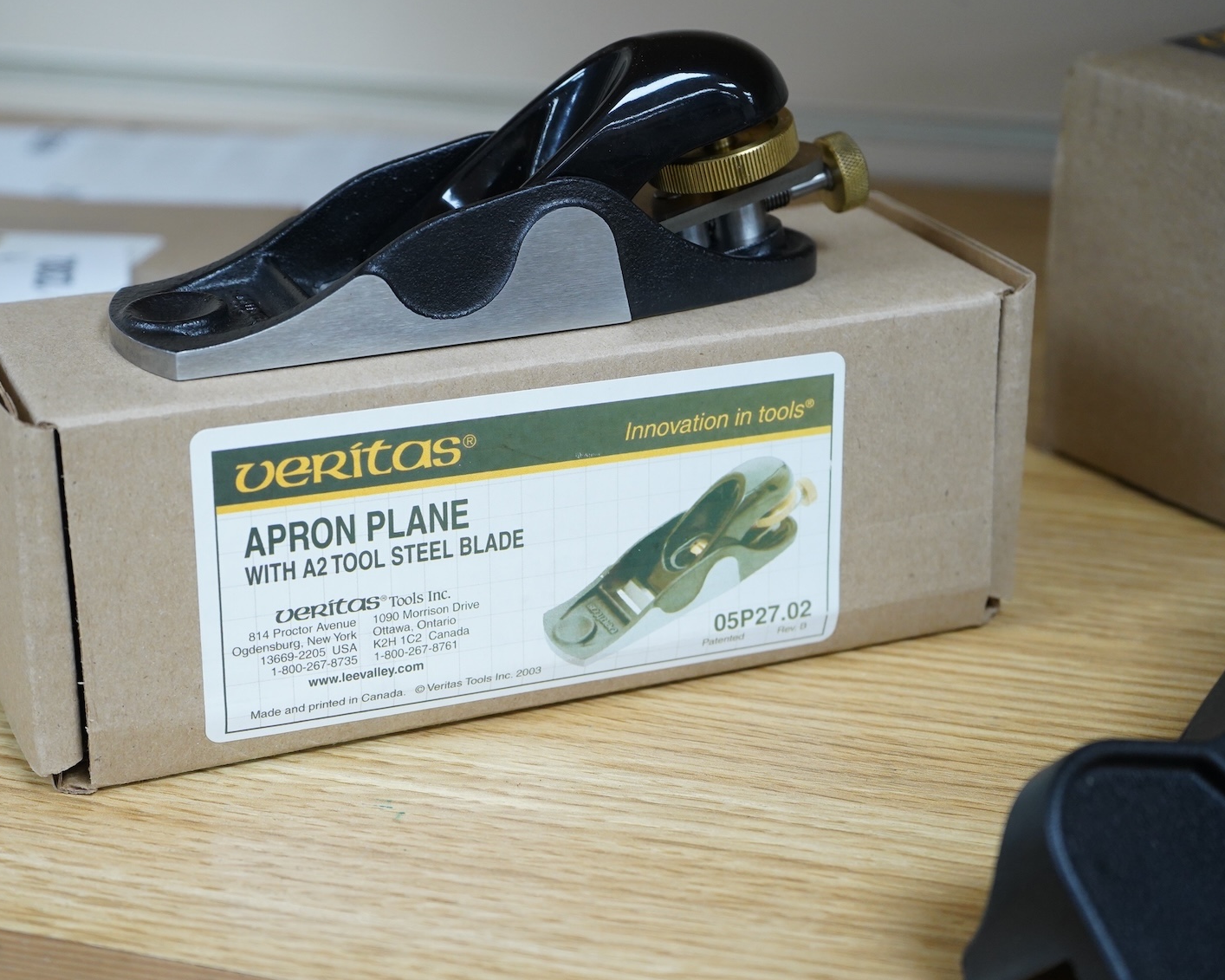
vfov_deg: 23.5
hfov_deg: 29.1
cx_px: 497
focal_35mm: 65
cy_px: 491
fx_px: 2356
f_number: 6.3
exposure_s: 1/125
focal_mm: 57
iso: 2500
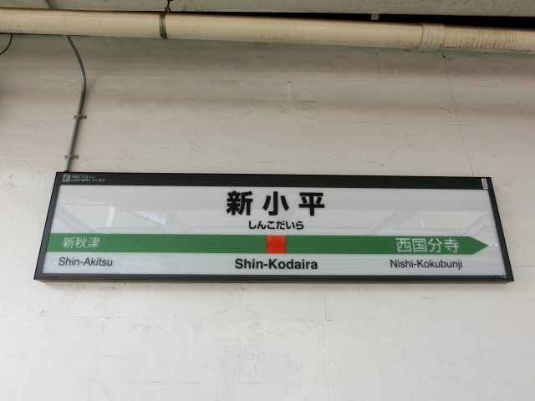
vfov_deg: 54.9
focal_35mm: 25
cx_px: 268
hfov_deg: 69.4
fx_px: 386
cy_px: 200
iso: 125
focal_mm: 4.5
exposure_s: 1/125
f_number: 3.5
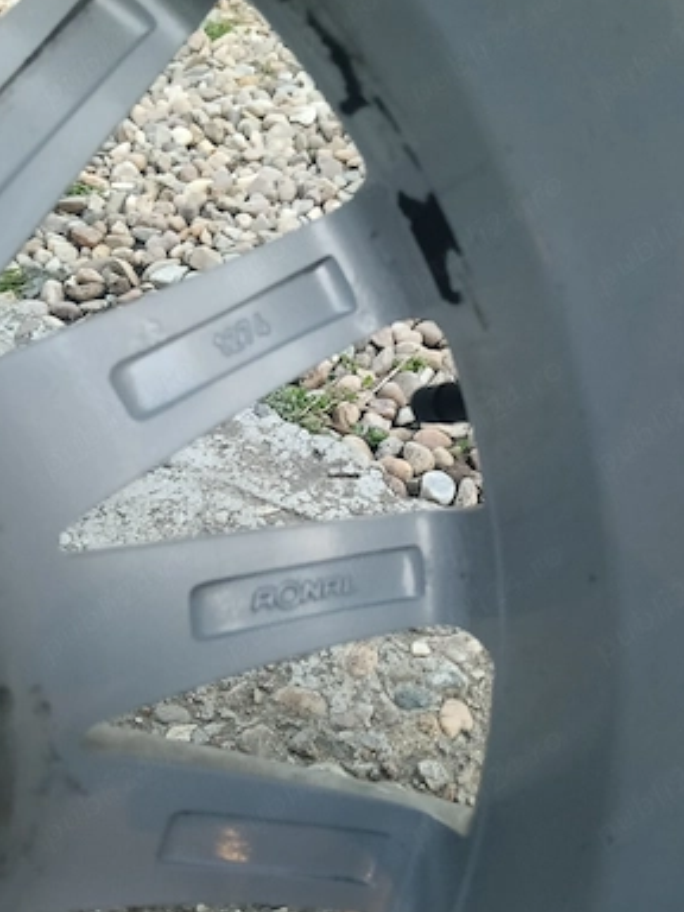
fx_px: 738
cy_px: 444
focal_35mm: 28
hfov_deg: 49.7
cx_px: 349
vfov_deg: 63.4
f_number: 1.8
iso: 1000
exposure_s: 1/25
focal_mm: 3.98
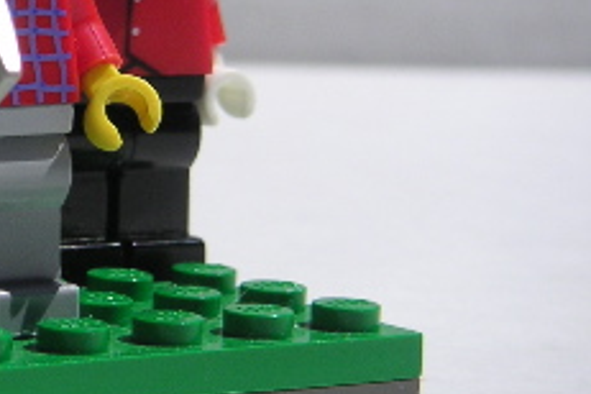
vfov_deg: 6.8
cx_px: -154
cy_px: -23
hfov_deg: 10.1
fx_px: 3283
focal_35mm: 200
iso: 50
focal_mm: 11.5
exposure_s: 1/350
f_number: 8
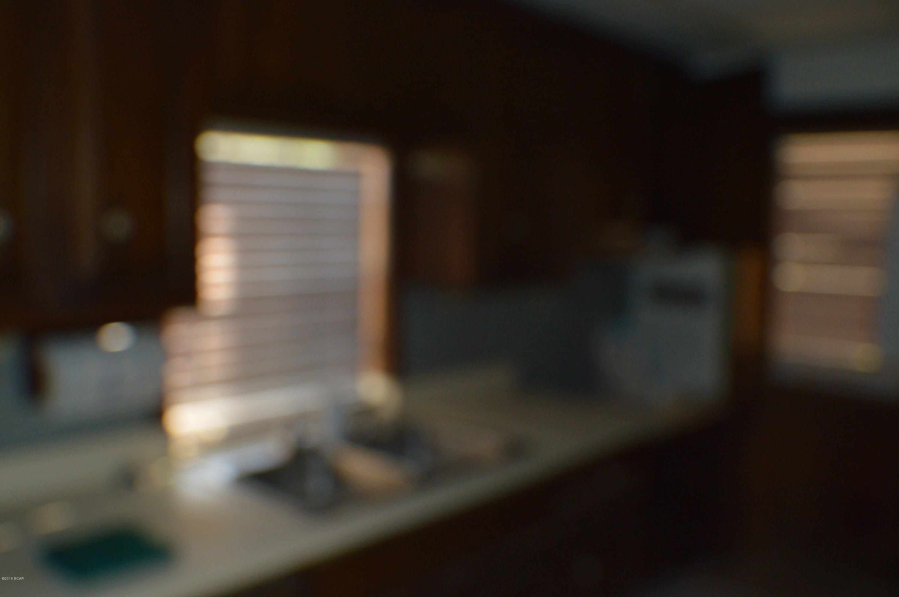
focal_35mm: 42
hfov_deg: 46.4
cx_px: 450
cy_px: 298
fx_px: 1048
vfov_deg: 31.8
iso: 800
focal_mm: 28
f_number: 4.5
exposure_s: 1/60
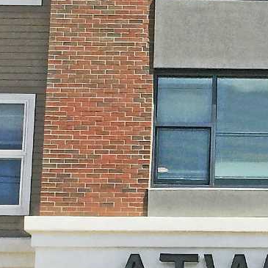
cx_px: 385
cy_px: 228
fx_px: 1261
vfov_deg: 12.1
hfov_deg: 11.7
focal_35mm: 144
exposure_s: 1/1580
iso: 32
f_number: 2.2
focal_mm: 4.15
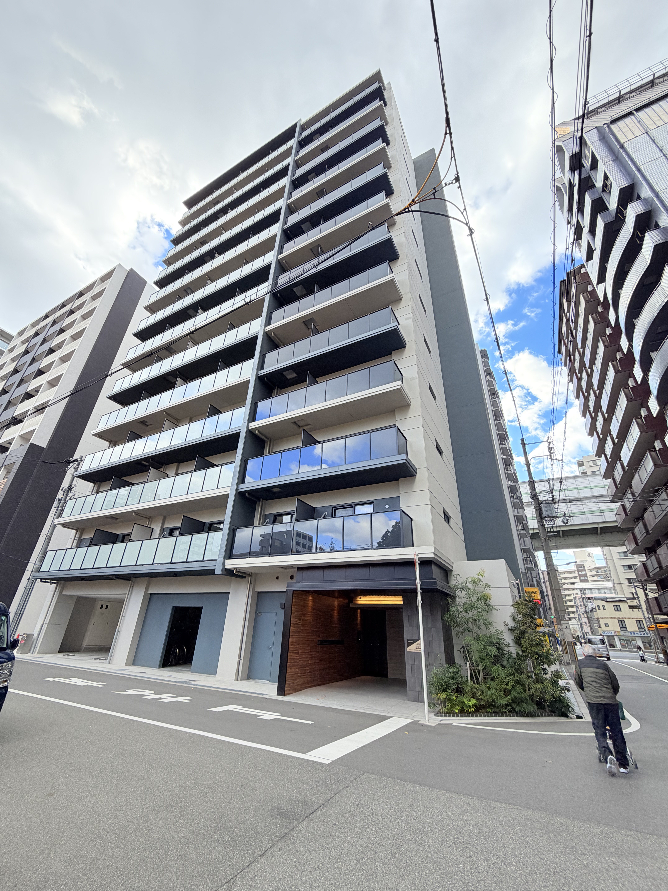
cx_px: 334
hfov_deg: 85.7
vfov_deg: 102.1
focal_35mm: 14
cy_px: 446
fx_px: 360
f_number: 2.2
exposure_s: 1/502
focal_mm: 2.22
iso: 40
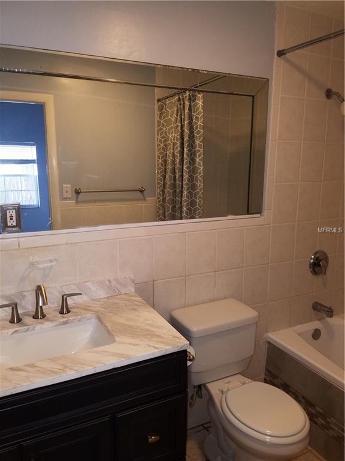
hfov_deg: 53.1
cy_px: 230
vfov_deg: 67.3
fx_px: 346
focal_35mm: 26
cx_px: 172
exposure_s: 1/30
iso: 80
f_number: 1.7
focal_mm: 4.2
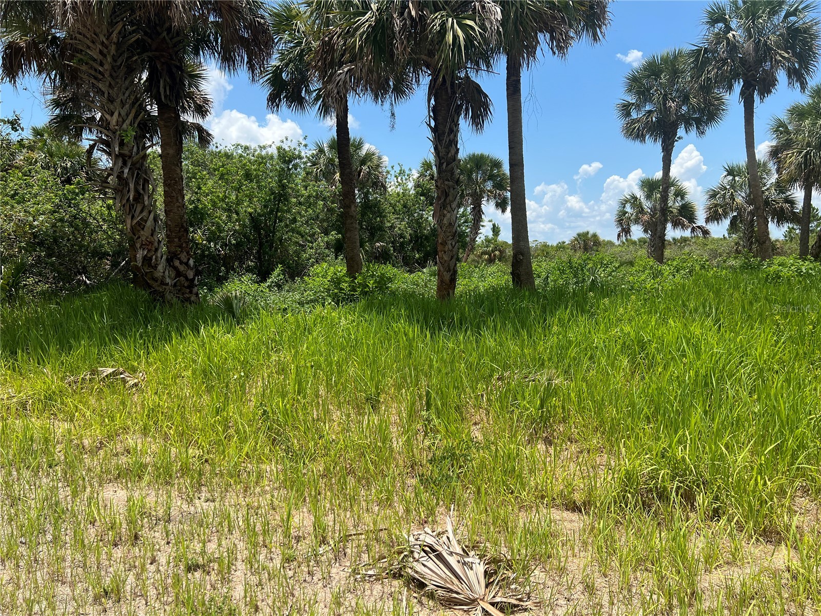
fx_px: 617
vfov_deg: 53.1
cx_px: 410
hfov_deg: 67.3
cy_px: 308
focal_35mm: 26
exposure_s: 1/3356
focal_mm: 5.7
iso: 50
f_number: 1.5
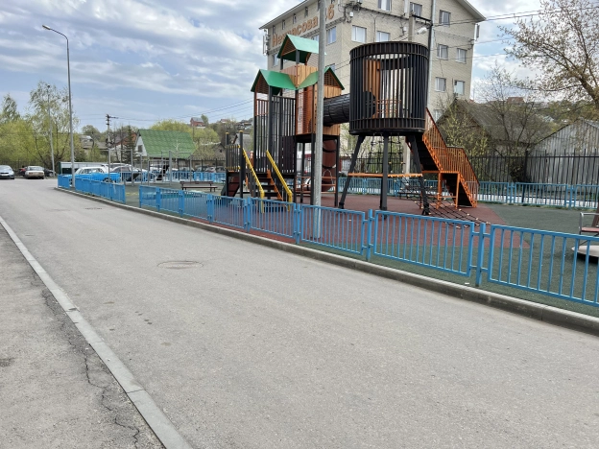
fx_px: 450
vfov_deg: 53.1
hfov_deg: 67.3
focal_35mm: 26
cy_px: 224
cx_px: 300
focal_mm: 5.7
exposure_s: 1/2008
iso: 50
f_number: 1.5
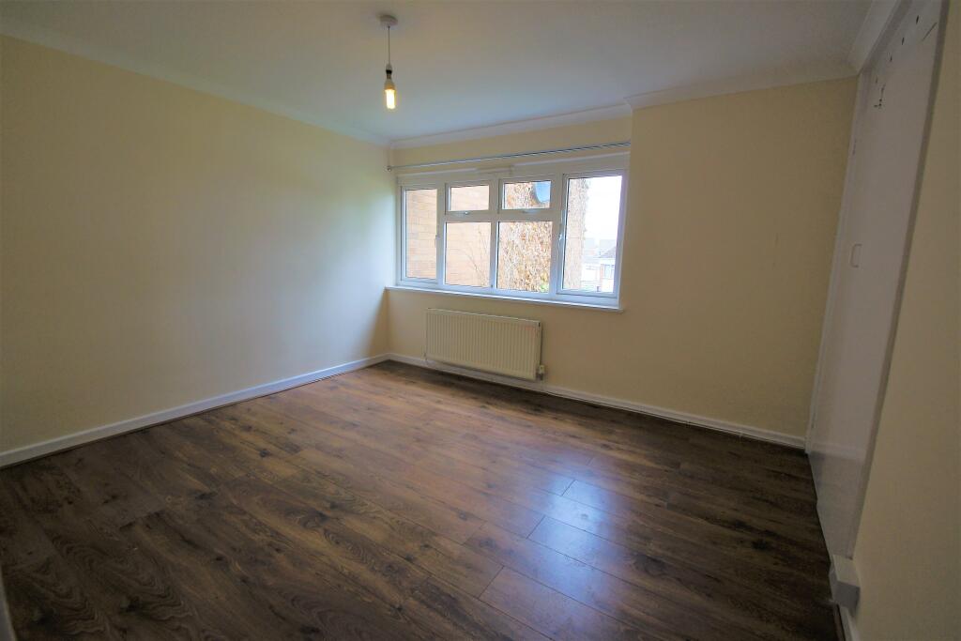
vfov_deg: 77.3
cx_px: 480
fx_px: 400
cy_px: 320
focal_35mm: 15
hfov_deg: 100.4
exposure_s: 1/60
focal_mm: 10
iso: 200
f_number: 8
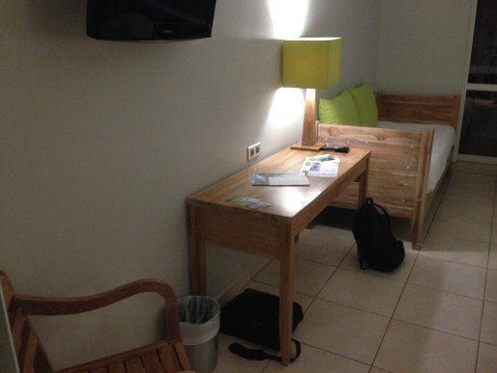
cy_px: 186
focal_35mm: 33
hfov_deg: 55.4
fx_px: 474
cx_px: 248
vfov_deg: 42.9
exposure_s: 1/20
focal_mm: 4.12
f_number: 2.4
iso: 320
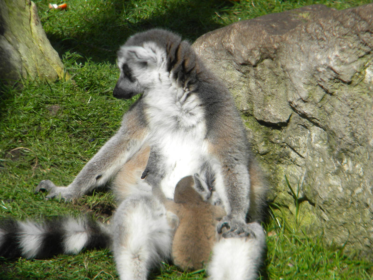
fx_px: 4461
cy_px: 140
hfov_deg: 4.8
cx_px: 186
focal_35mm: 414
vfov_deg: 3.6
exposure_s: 1/272
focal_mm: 75
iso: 80
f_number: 5.4
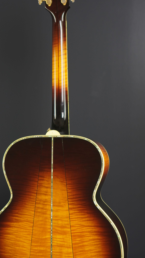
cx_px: 54
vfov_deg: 26.9
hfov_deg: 15.3
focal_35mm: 79
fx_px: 538
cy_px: 137
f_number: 2
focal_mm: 35
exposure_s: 1/60
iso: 100
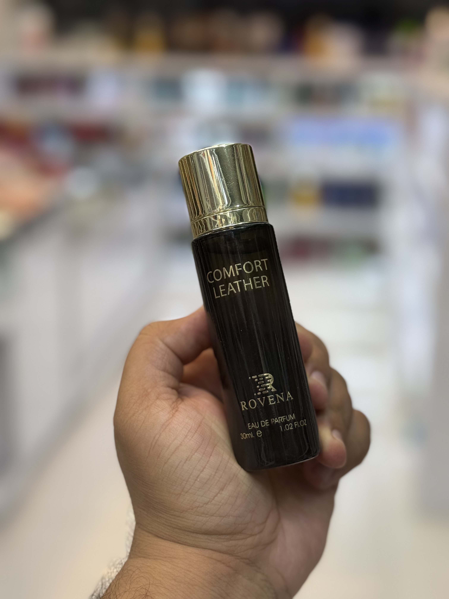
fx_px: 830
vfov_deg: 39.7
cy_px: 300
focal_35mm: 48
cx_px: 224
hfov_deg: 30.3
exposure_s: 1/333
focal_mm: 6.76
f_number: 1.78
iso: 100
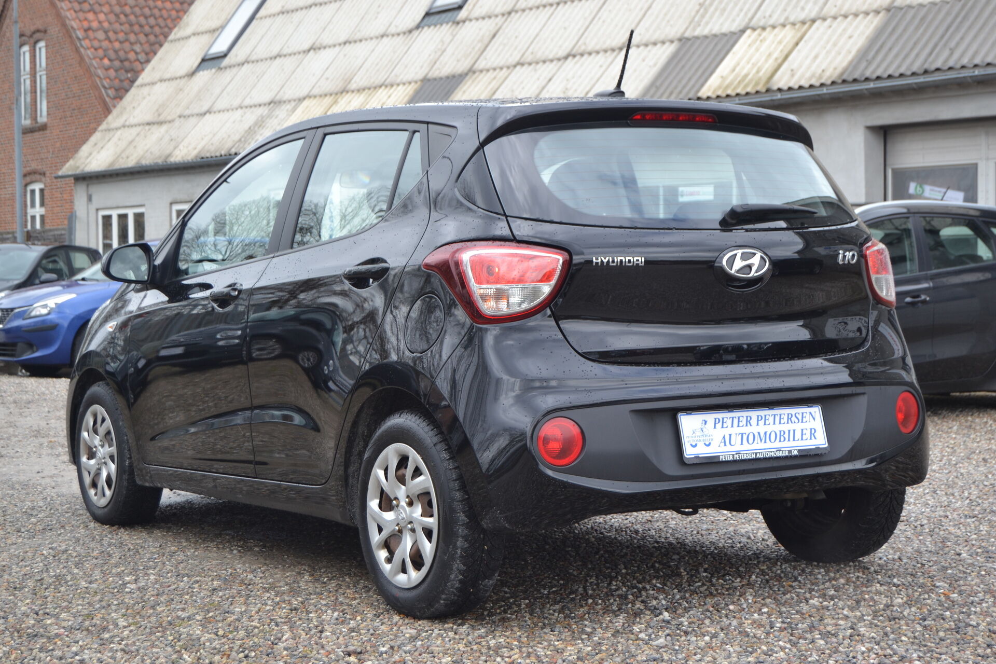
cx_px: 498
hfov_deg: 31.9
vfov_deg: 21.6
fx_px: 1743
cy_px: 332
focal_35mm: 63
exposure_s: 1/125
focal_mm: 42
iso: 125
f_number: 5.6
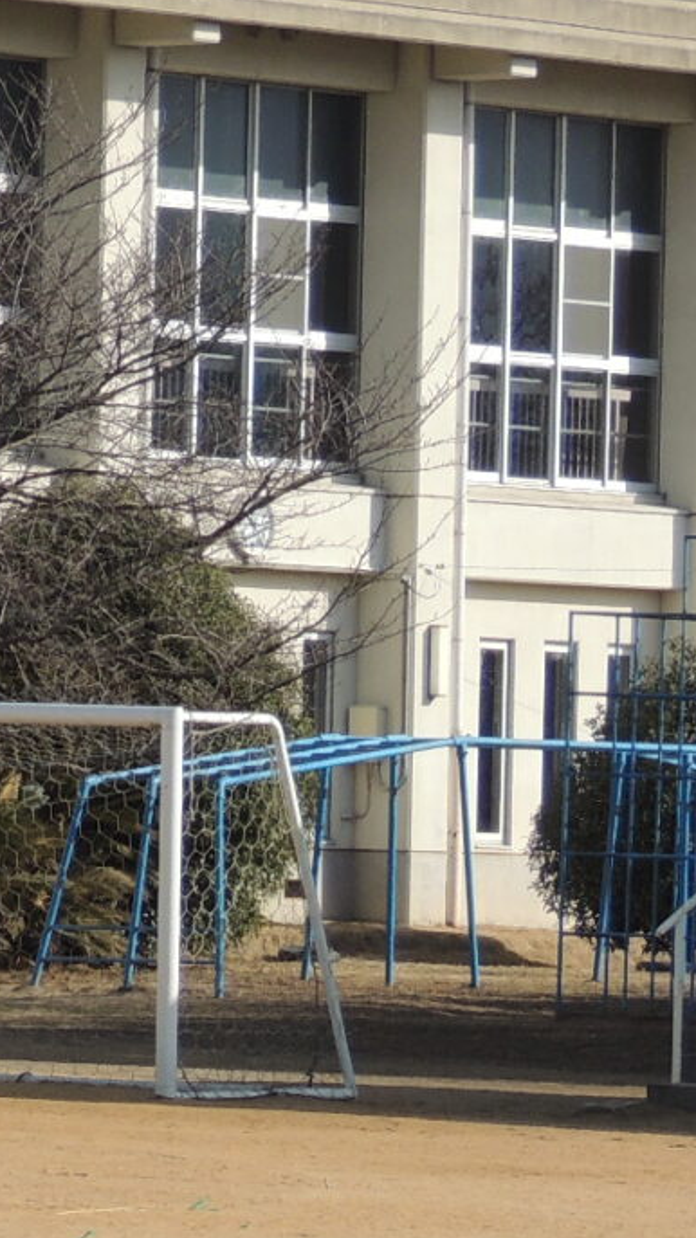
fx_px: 11198
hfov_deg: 3.5
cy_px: 867
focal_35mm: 341
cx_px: -741
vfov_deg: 6.3
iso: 100
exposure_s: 1/640
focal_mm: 18.7
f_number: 4.2
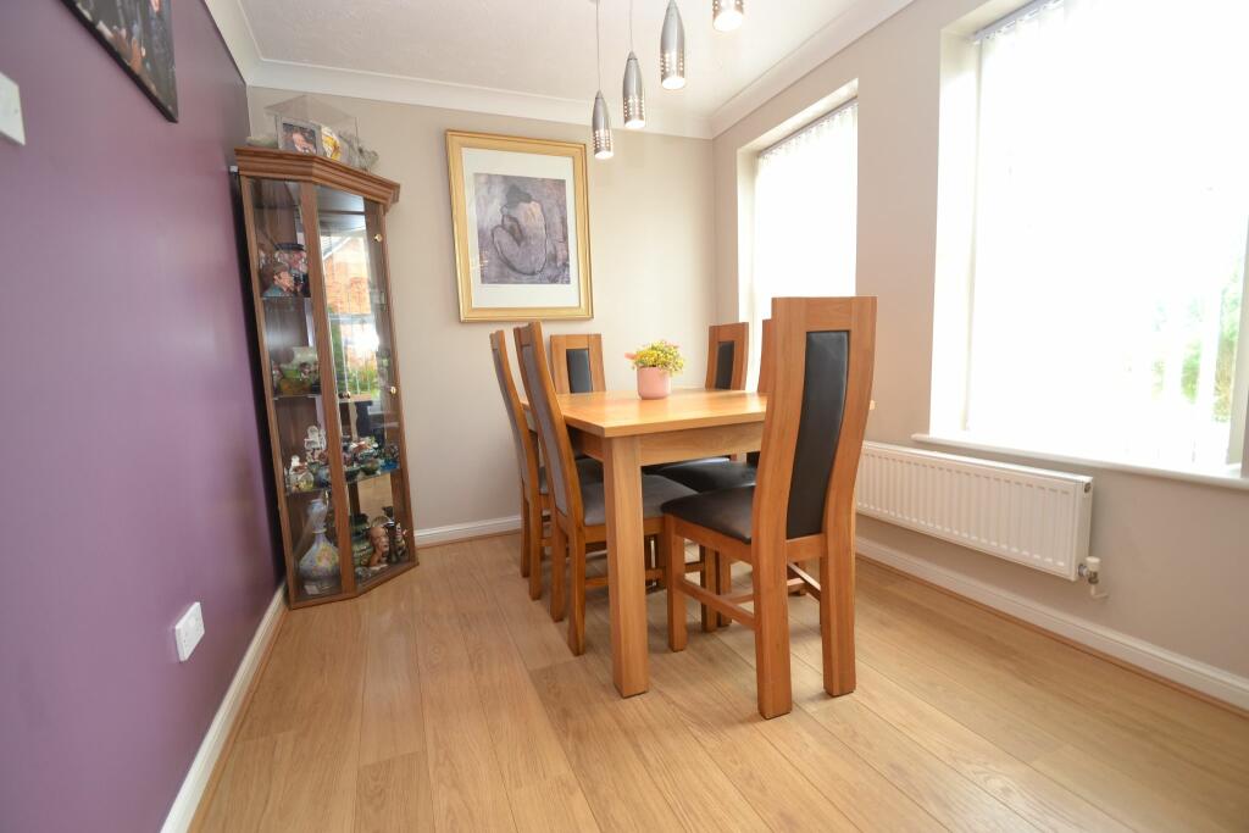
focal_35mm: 15
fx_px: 520
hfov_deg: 100.4
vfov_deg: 77.3
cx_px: 624
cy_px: 416
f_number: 3.5
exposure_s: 1/60
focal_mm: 10
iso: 400
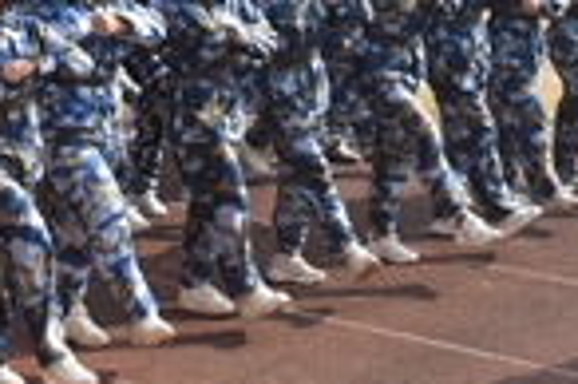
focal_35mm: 136
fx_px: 2181
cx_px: 36
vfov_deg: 9.9
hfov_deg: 14.9
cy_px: -65
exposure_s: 1/6400
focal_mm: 24
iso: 1000
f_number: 3.8
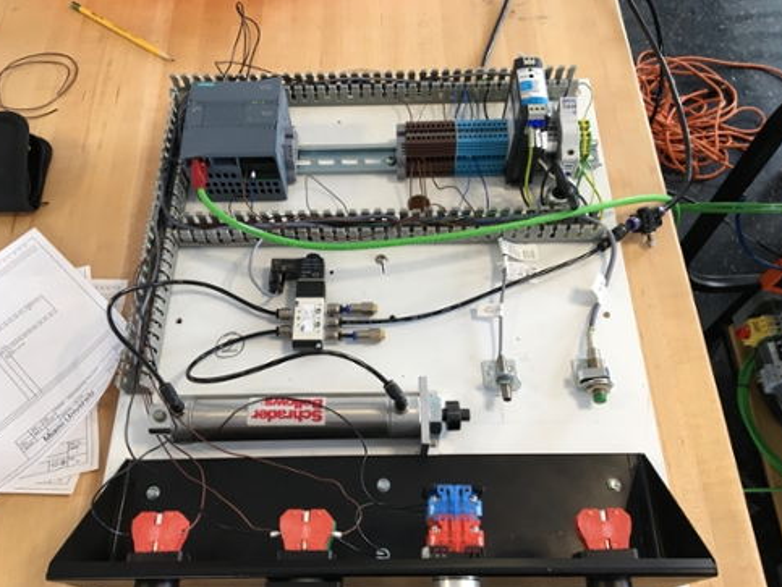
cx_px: 382
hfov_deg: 59.9
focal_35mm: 30
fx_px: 678
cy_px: 290
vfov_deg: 46.9
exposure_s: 1/30
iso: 50
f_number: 2.2
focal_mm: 4.15
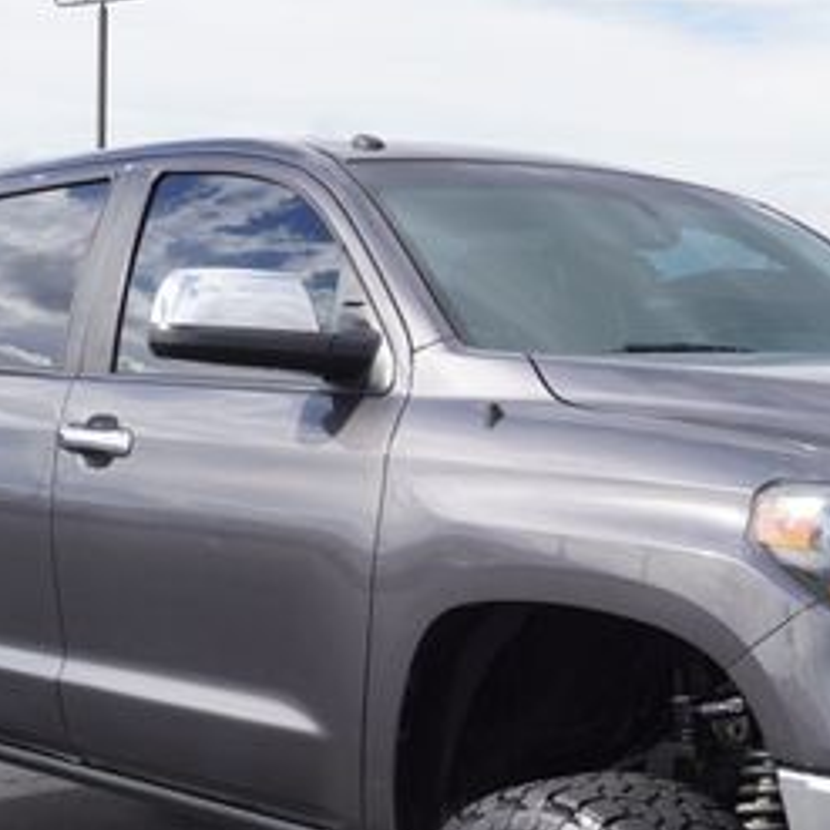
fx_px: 2064
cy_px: 689
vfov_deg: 22.4
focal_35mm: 76
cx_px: 521
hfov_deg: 22.7
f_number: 7.1
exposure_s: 1/200
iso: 100
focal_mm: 23
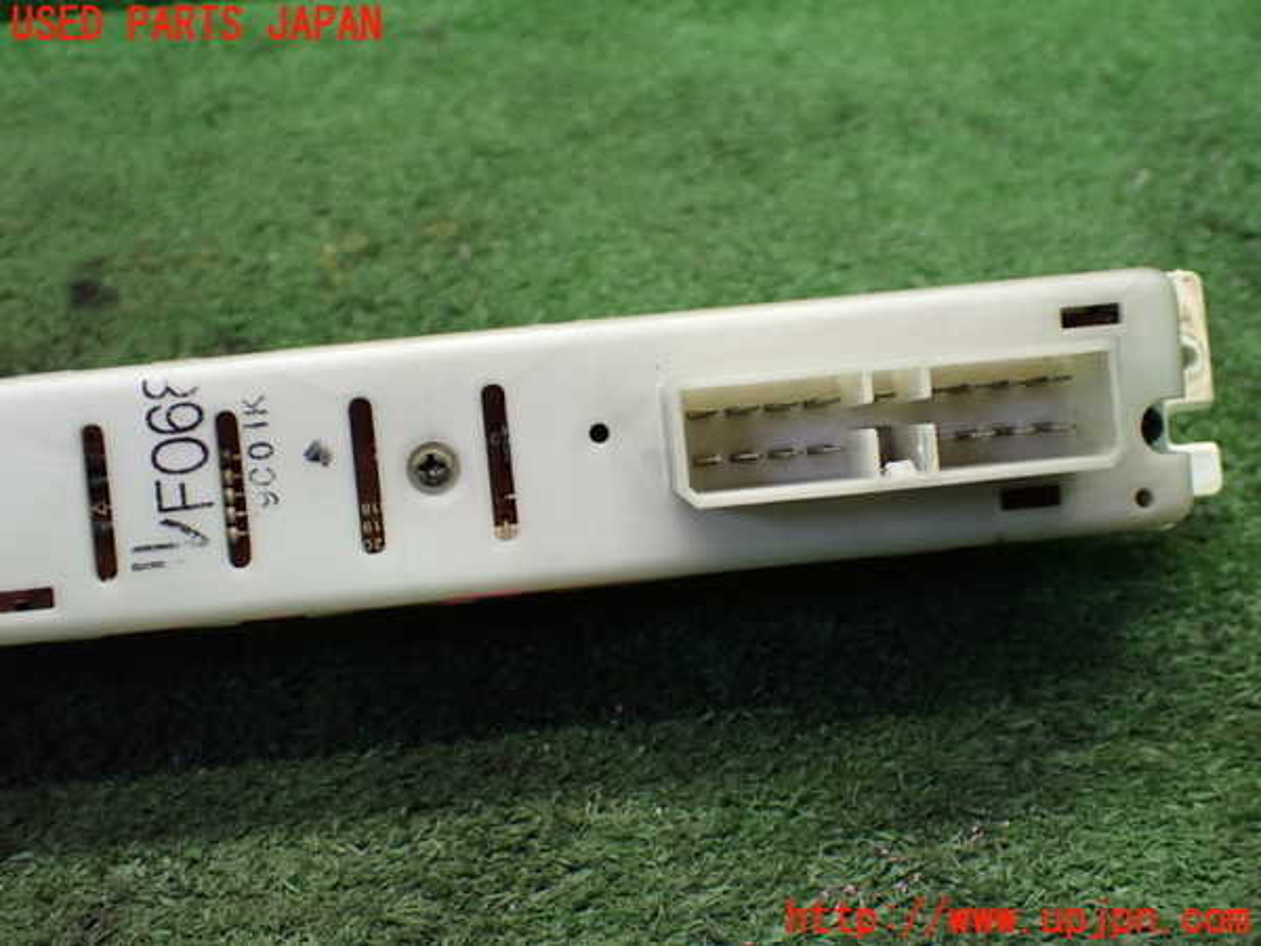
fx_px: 1384
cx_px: 630
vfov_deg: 37.7
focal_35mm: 38
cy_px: 473
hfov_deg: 49.0
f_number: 2.7
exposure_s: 1/125
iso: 800
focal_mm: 6.83
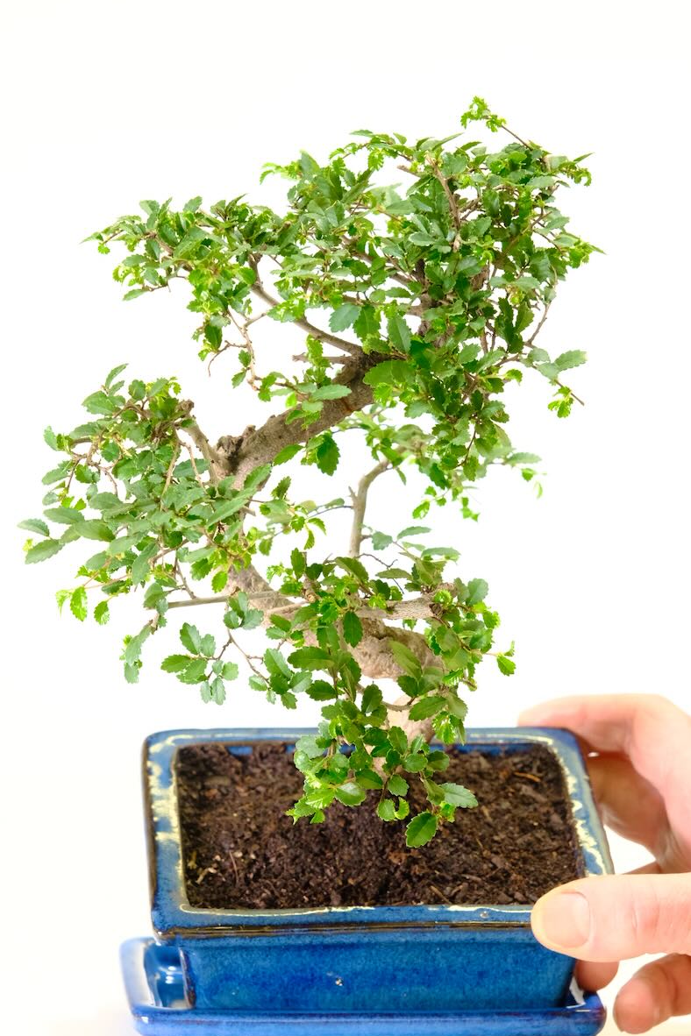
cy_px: 550
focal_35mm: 130
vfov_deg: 15.8
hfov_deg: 10.5
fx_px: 3743
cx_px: 318
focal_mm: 80
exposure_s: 1/30
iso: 2500
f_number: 8
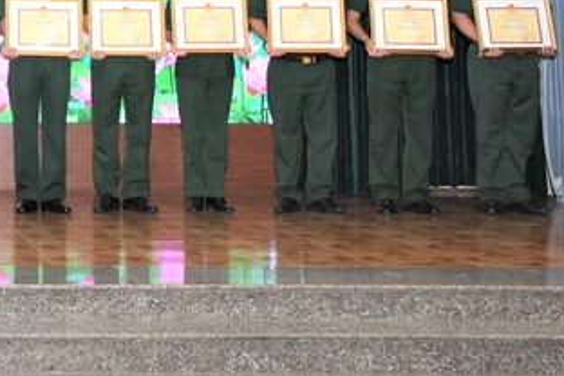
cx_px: -153
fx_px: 1363
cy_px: -102
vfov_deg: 15.0
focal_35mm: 87
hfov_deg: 21.3
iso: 1000
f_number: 8
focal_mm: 23
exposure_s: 1/100
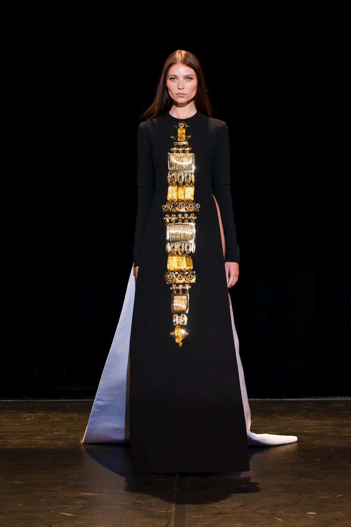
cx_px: 176
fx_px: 2414
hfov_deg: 8.3
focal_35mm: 165
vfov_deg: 12.5
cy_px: 264
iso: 1600
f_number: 3.5
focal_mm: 110
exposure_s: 1/320
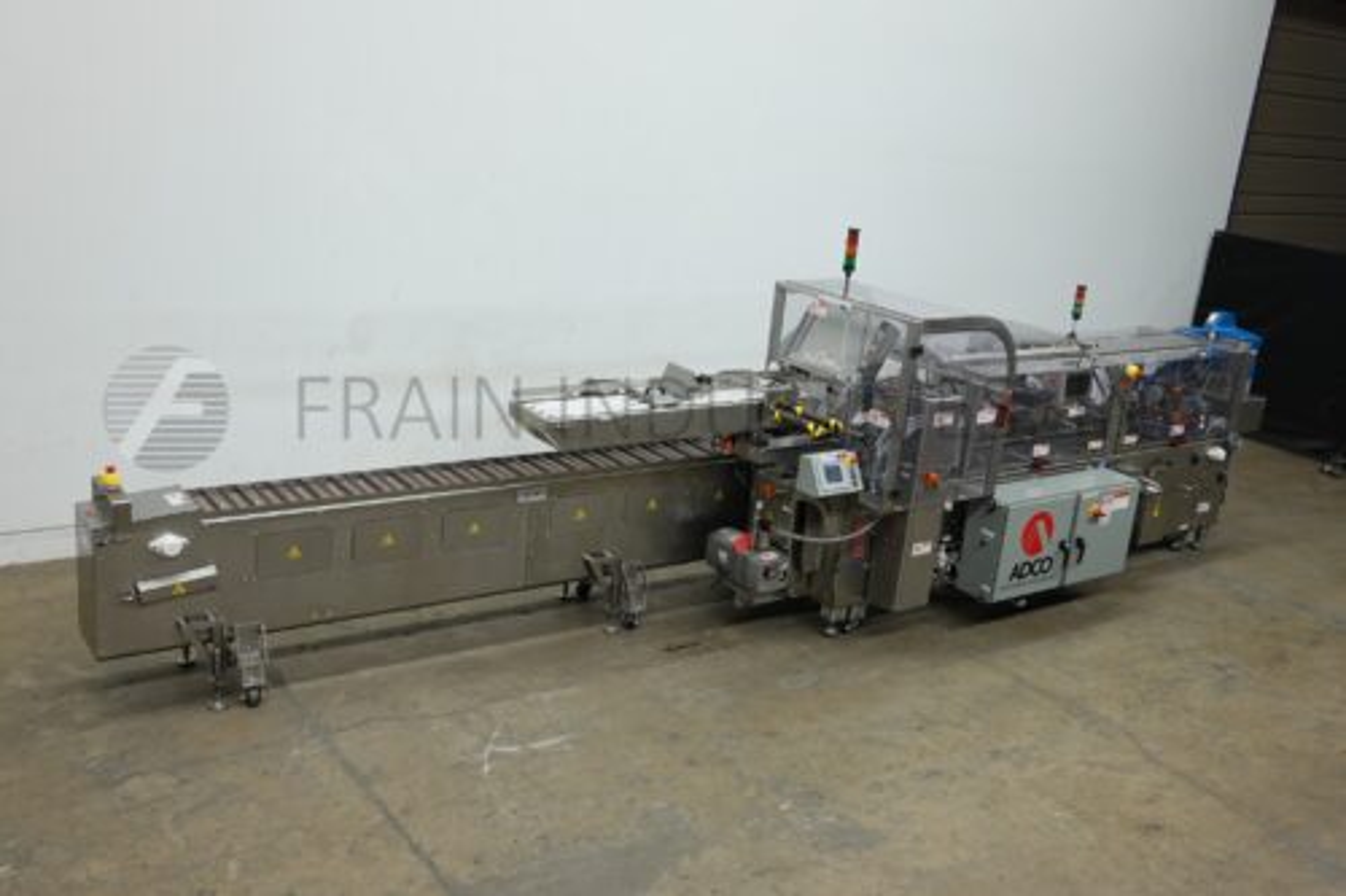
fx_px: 1308
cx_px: 673
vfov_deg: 37.8
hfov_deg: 54.5
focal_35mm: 35
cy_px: 448
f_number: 3.5
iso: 125
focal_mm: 13.03
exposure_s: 1/40
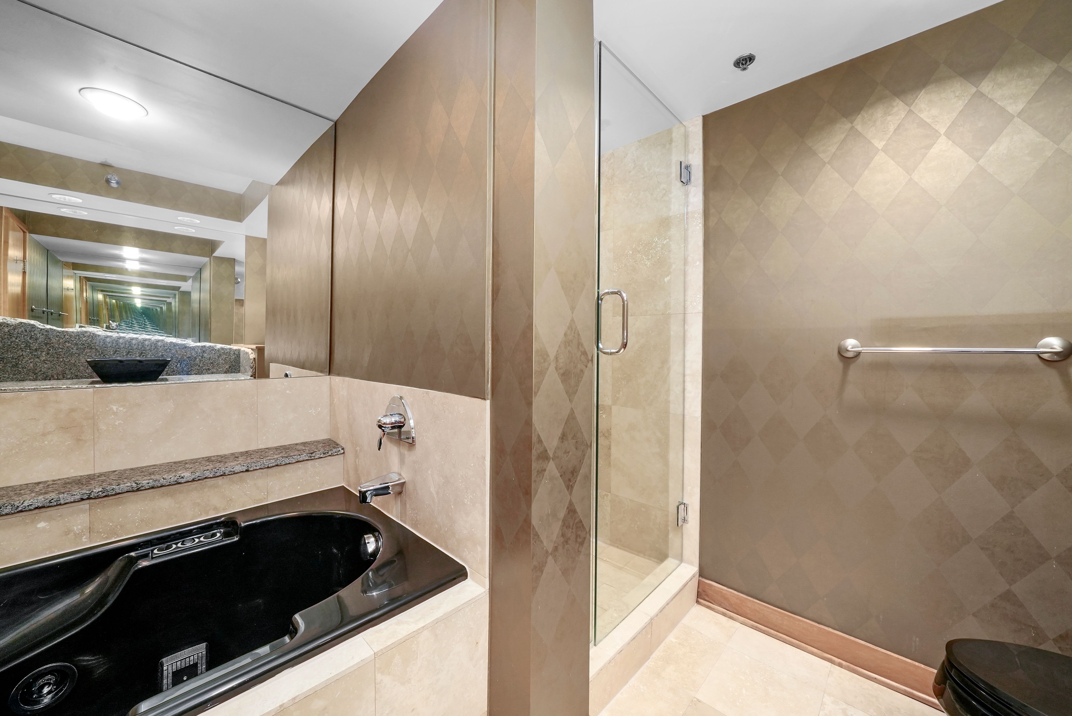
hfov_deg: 112.6
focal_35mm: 12
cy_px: 358
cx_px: 536
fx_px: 357
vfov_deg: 90.1
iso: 2500
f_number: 13
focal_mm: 12
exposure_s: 1/3
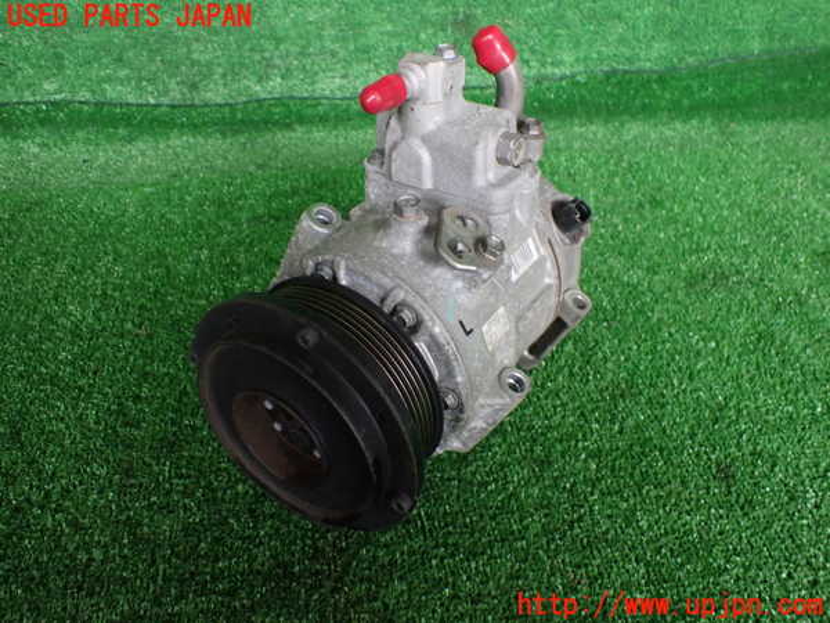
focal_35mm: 30
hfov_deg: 60.0
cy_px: 312
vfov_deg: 46.8
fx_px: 719
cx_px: 415
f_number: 2.3
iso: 800
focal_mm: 5.4
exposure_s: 1/60
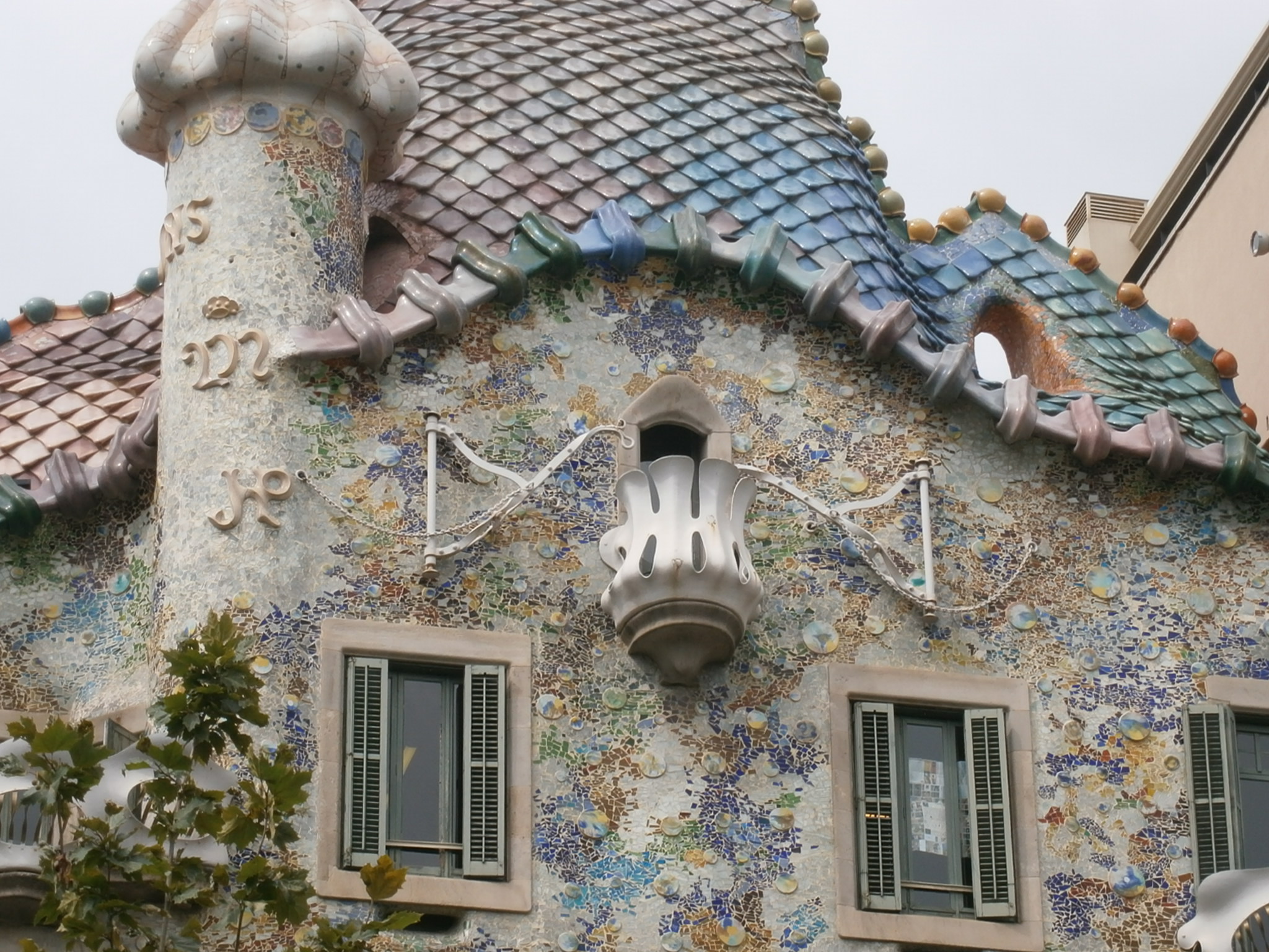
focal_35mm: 130
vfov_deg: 11.4
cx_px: 634
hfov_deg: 15.2
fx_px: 4766
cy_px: 476
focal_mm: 23.5
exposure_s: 1/250
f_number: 6.5
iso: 80
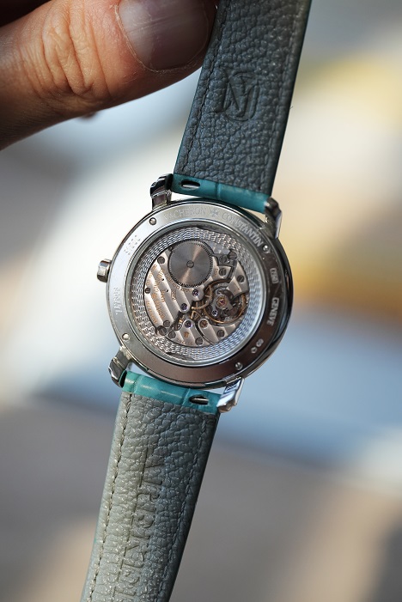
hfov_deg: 13.1
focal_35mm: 105
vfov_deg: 19.4
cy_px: 301
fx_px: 1757
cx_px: 201
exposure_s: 1/250
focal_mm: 105
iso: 1250
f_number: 2.8
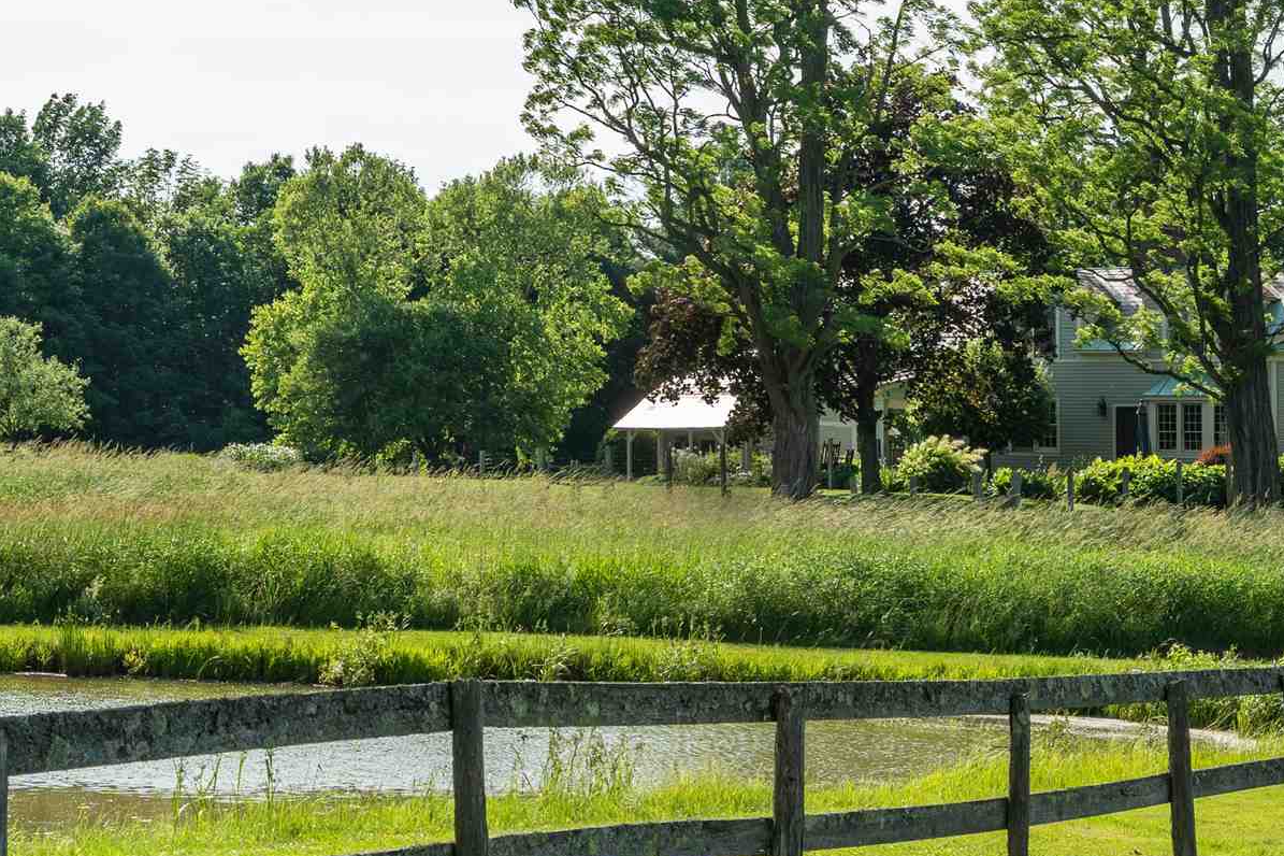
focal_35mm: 90
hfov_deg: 22.5
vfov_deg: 15.2
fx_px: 3209
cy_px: 511
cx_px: 429
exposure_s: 1/200
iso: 320
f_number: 8
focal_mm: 35
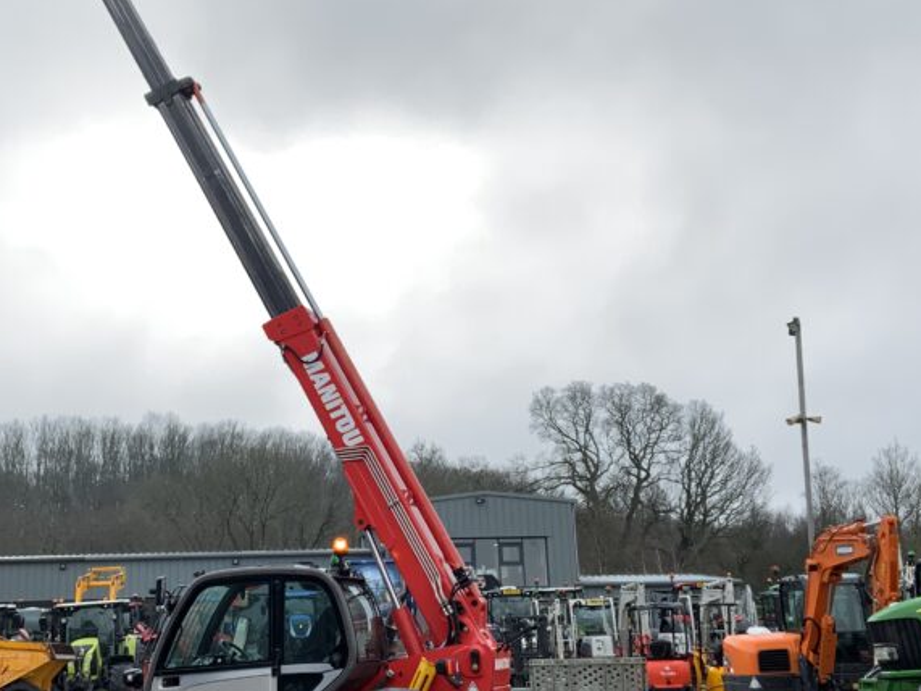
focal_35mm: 52
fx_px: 1383
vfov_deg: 28.0
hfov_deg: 36.7
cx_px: 374
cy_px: 331
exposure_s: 1/133
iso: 16
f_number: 1.8
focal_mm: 3
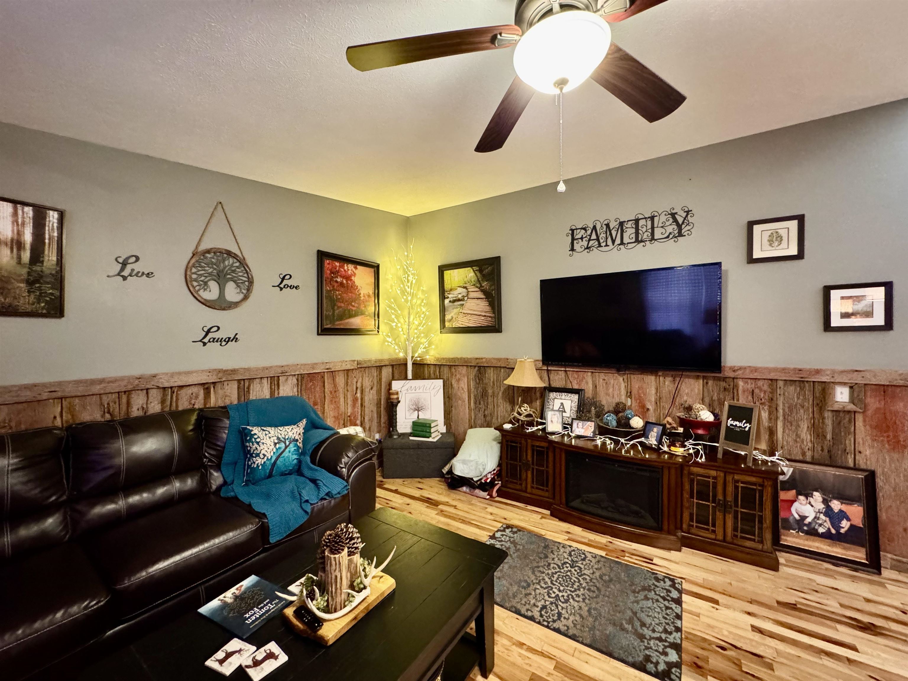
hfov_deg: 102.1
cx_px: 454
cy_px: 340
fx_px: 367
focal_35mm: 14
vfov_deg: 85.7
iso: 800
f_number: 2.2
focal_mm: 2.22
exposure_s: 1/40
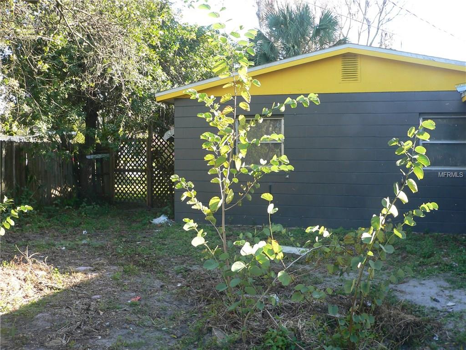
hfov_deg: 51.4
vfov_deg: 39.7
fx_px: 485
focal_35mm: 36
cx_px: 233
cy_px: 175
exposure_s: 1/80
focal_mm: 6
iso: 80
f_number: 2.8
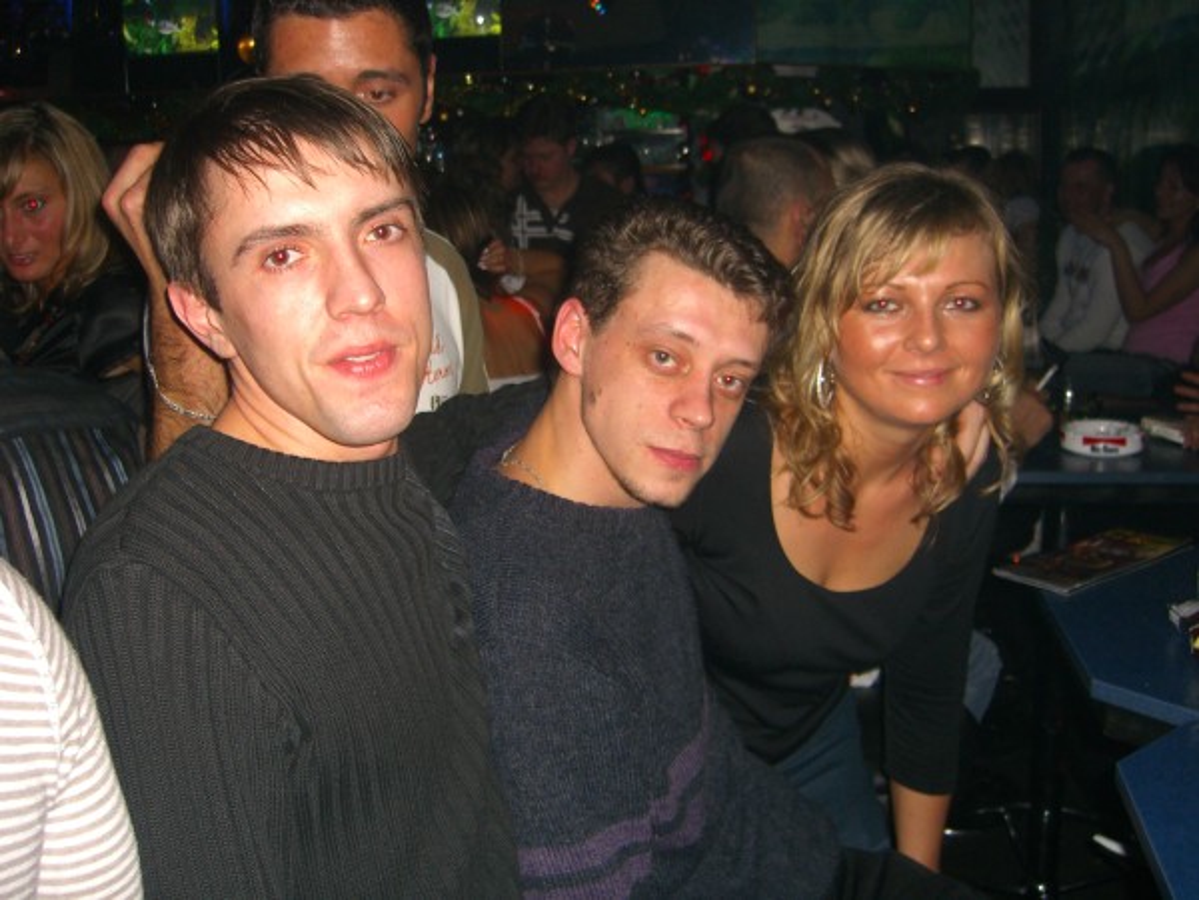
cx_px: 600
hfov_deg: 49.0
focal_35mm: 38
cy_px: 450
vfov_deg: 37.7
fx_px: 1316
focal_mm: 7.9
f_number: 2.8
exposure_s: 1/60
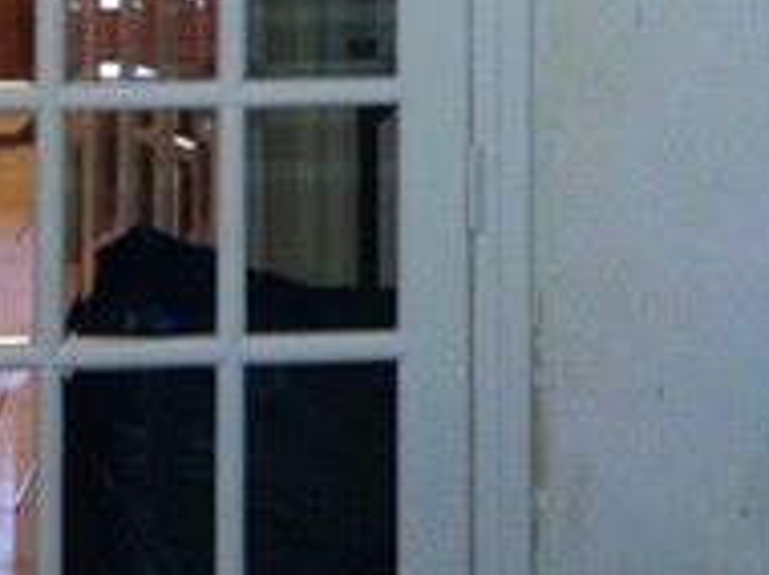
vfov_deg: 9.5
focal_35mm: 147
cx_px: 405
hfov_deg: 13.4
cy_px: -506
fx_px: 3262
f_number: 2.8
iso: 200
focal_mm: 3.85
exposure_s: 1/15
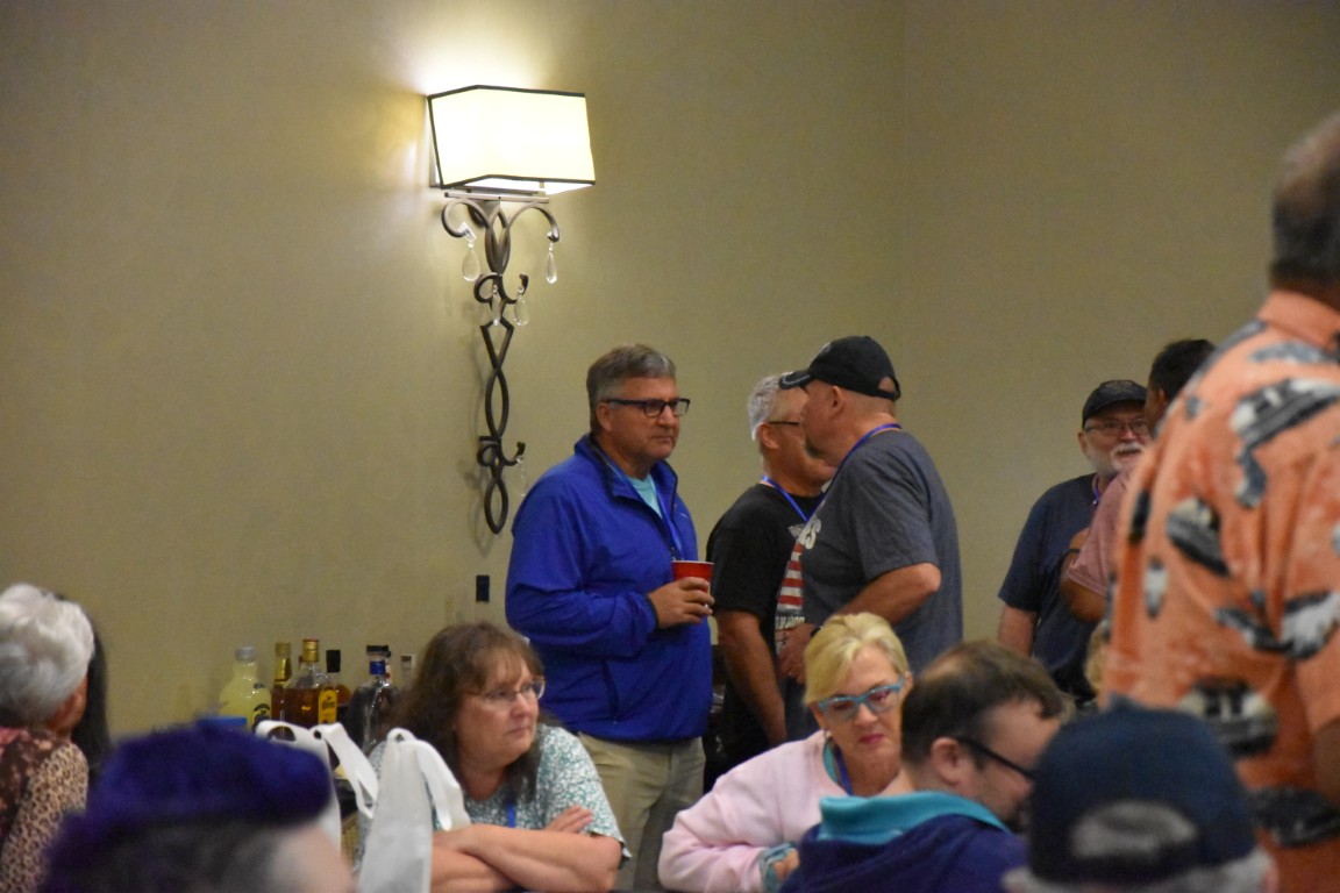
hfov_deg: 13.0
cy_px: 446
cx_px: 670
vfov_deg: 8.7
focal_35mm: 158
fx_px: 5862
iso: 12800
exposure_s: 1/100
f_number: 5.6
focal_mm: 105
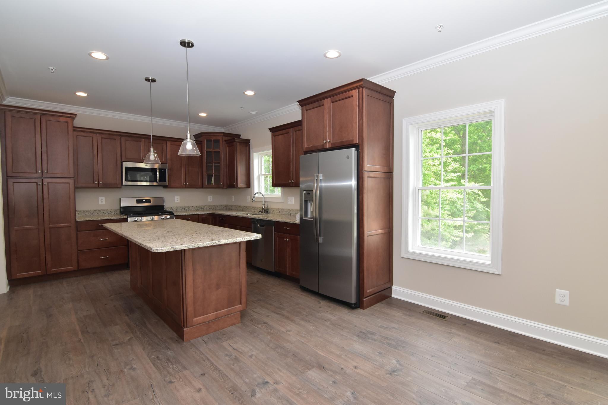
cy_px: 202
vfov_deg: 72.0
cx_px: 304
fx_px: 279
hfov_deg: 95.0
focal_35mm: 16
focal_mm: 11
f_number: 8
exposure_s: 1/80
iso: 800
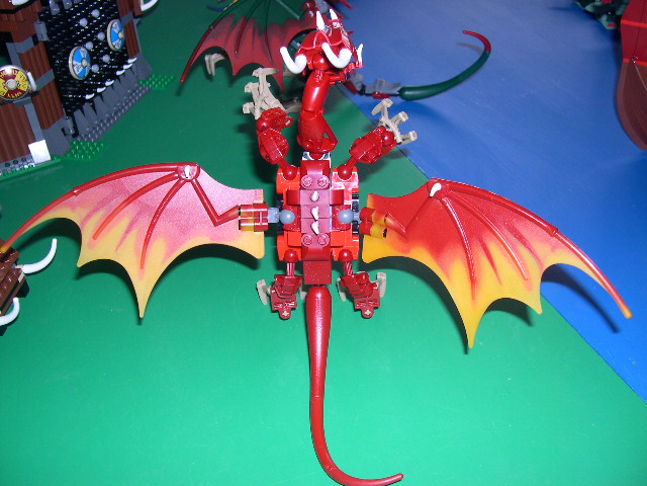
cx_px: 324
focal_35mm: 38
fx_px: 710
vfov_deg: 37.7
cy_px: 243
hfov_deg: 49.0
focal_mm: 8
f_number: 2.8
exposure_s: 1/60
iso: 100
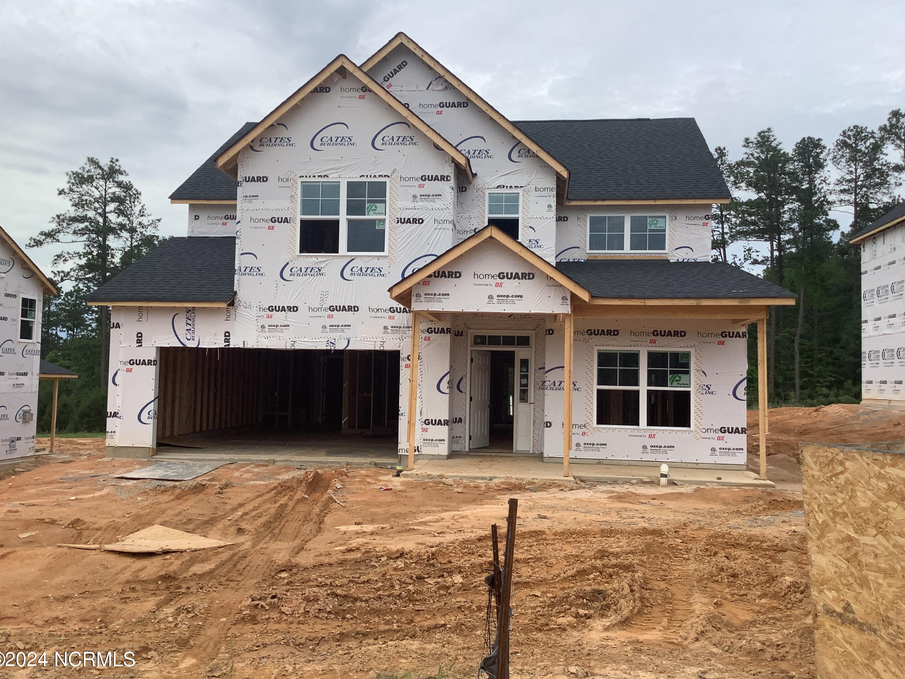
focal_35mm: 32
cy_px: 341
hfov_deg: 56.8
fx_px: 837
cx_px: 456
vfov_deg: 44.2
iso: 25
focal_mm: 3.3
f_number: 2.4
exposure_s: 1/1164
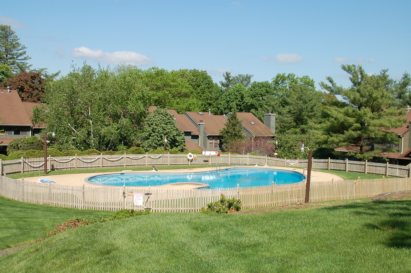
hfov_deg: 41.1
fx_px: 547
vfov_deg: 28.0
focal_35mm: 48
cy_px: 136
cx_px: 206
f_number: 10
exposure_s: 1/400
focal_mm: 32
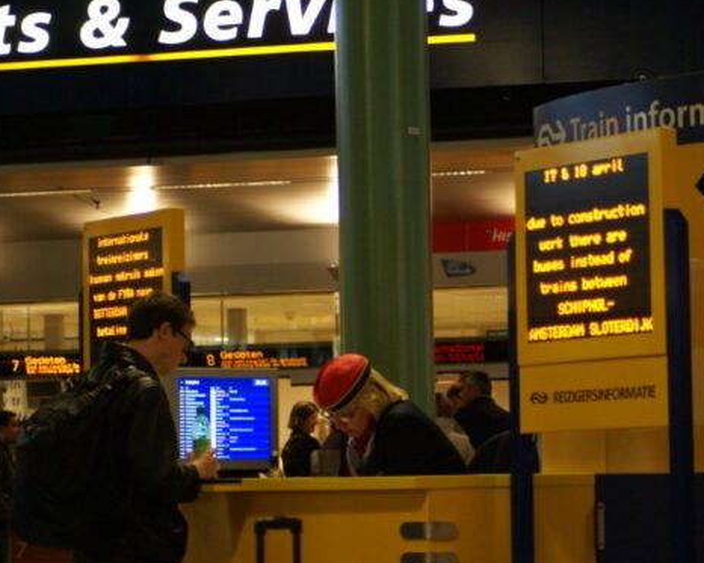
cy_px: 295
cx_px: 406
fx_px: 2647
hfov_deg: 15.1
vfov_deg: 12.2
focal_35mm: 127
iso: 400
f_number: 4
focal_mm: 70
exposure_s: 1/30
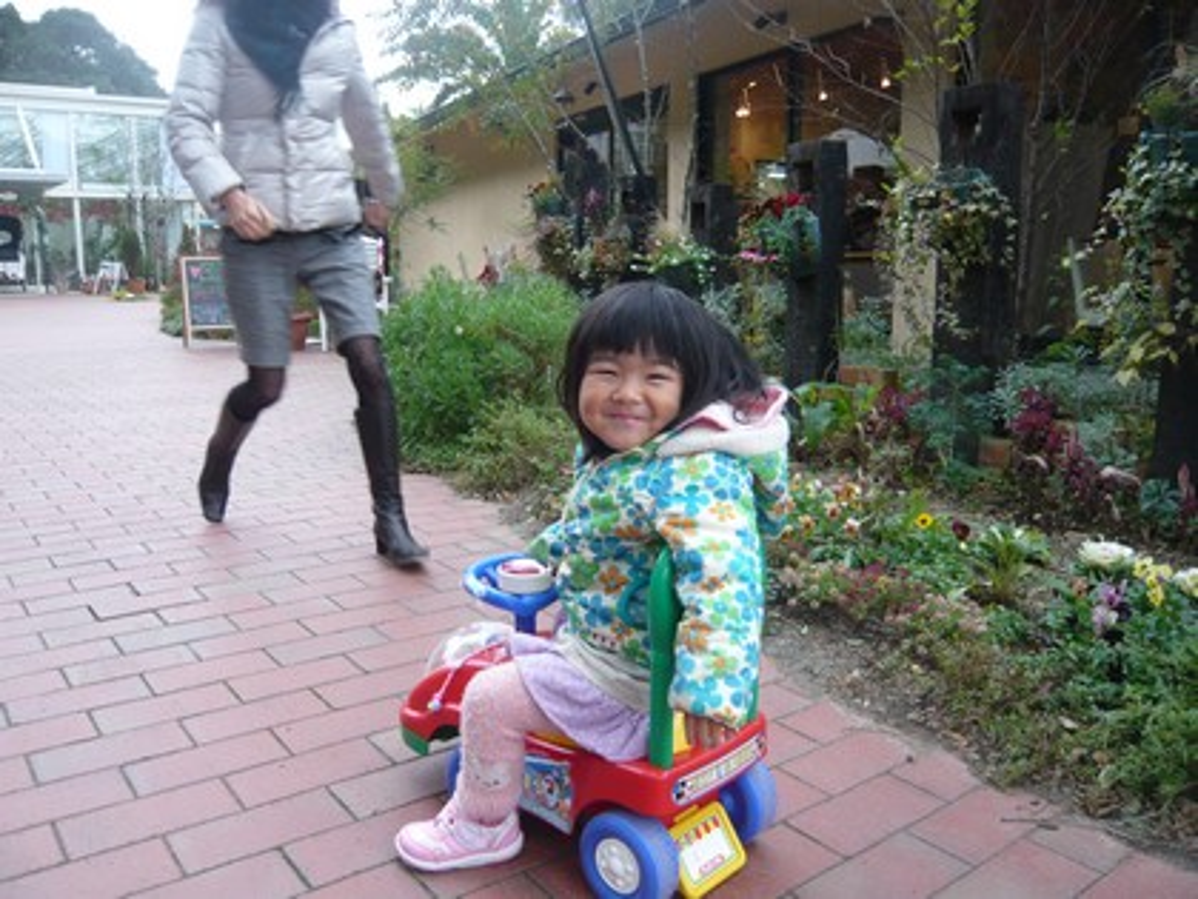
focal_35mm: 28
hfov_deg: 63.4
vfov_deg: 49.7
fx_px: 969
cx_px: 599
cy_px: 450
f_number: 2.8
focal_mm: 4.6
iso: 100
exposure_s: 1/80
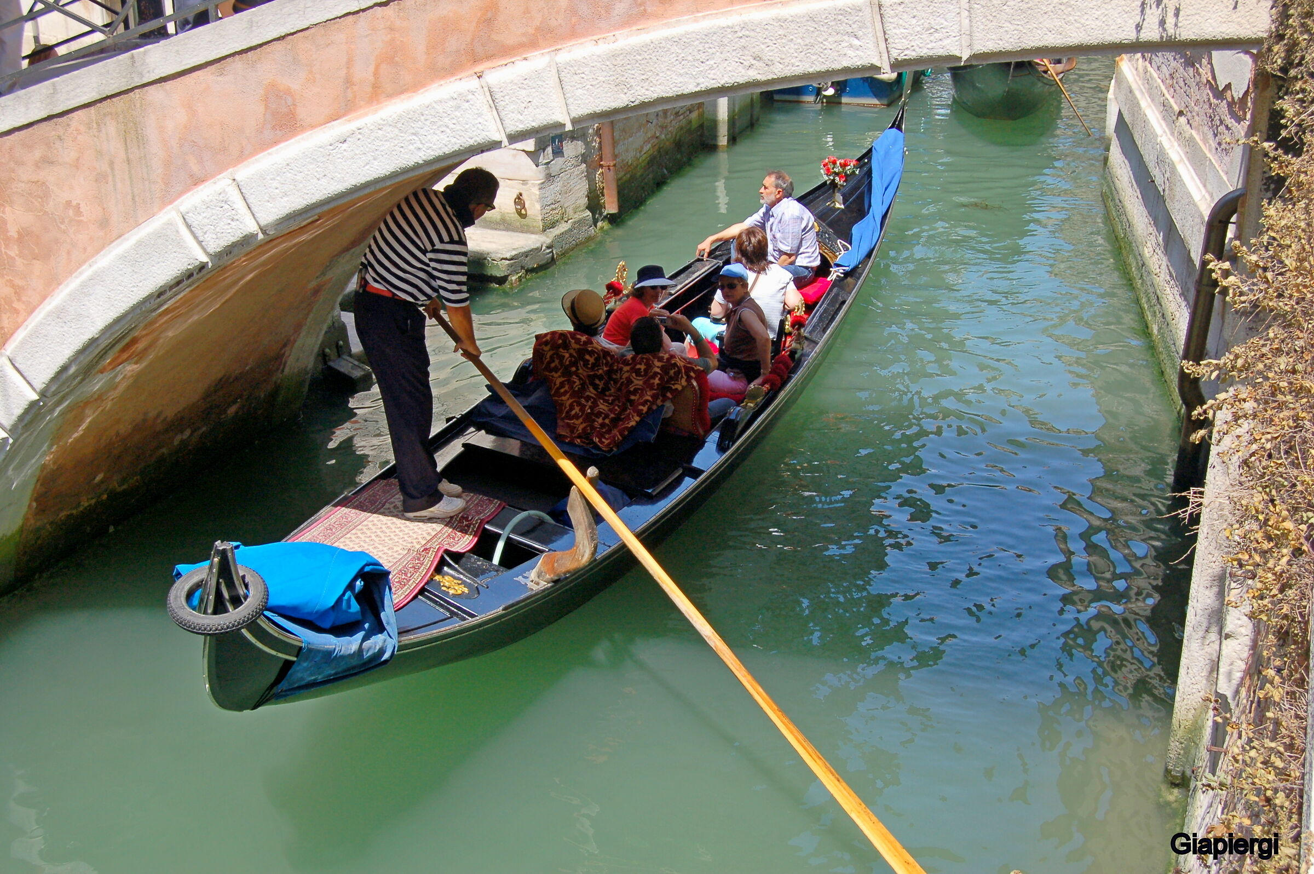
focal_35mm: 51
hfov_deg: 38.9
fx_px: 1860
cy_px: 437
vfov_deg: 26.4
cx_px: 657
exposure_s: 1/250
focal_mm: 34
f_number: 8
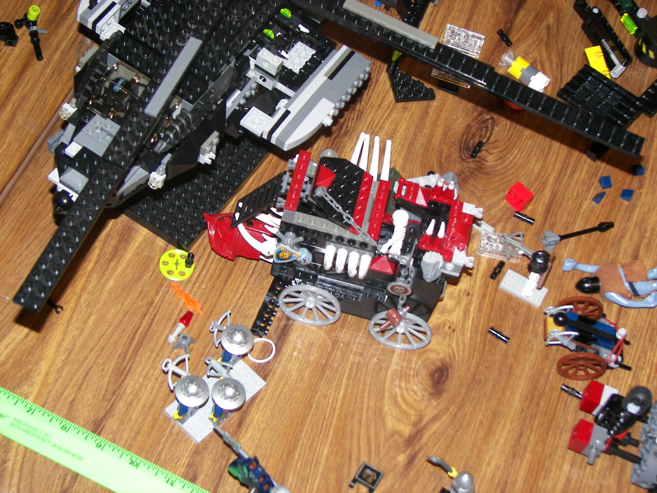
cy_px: 246
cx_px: 328
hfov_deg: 24.1
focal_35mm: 81
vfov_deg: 18.2
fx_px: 1537
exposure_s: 1/40
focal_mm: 13.4
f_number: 2.8
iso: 100
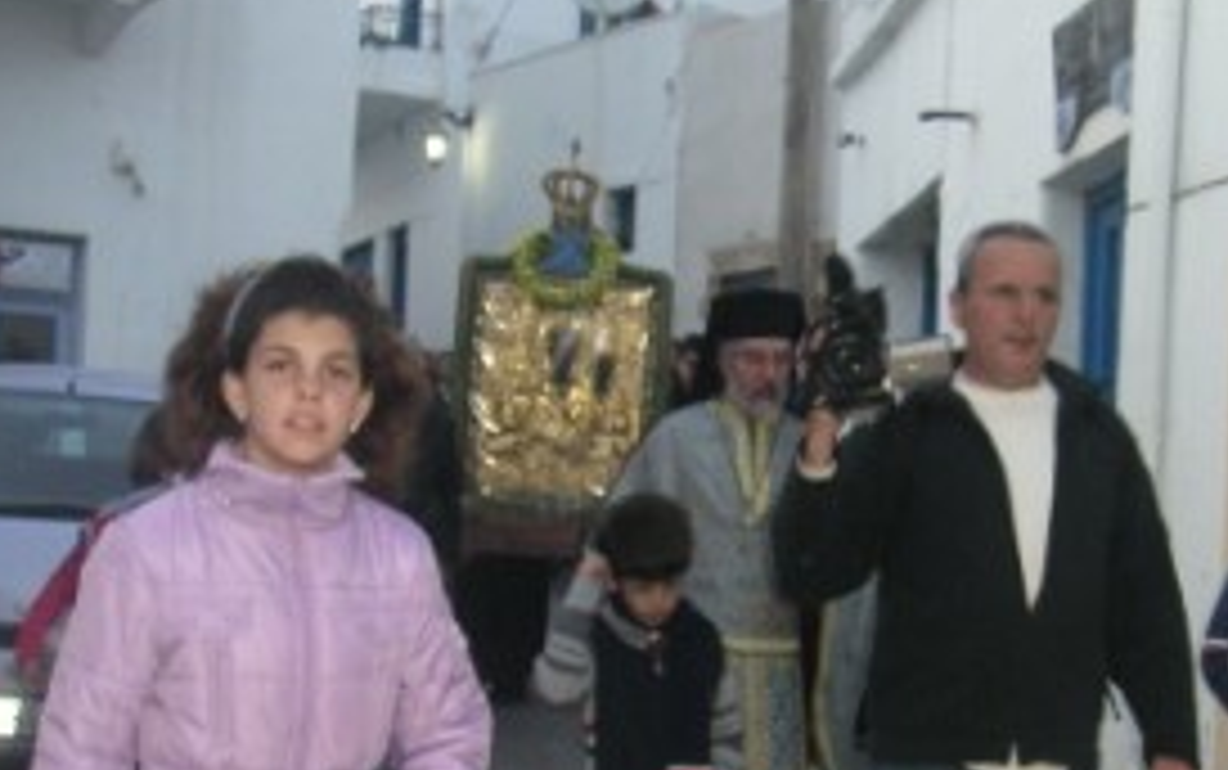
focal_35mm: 66
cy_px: 653
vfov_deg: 19.5
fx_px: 2210
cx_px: 769
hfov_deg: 30.9
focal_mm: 6
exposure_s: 1/45
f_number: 2.8
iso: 160
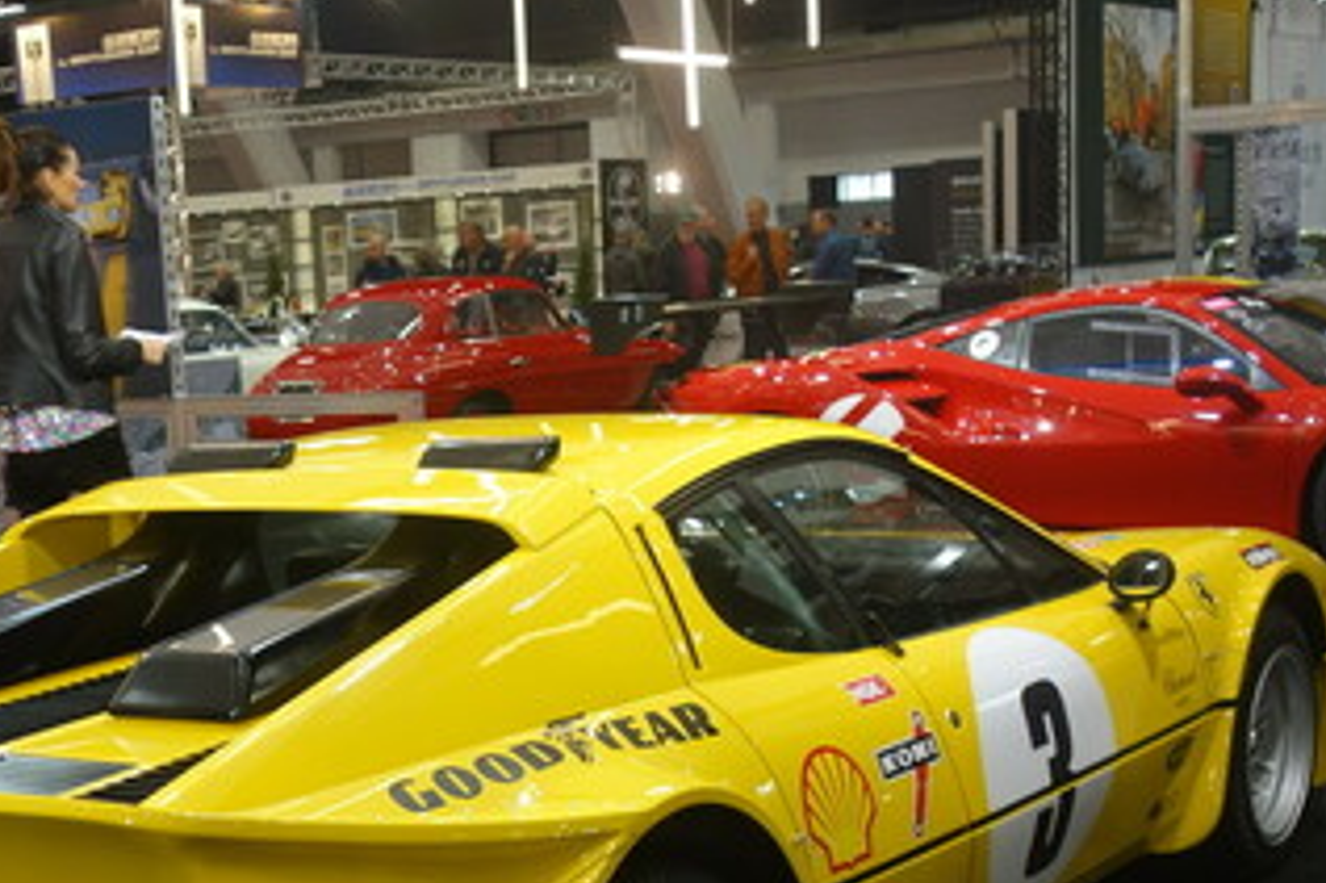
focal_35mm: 70
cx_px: 418
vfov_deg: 19.0
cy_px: 824
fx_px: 2577
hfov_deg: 28.6
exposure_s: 1/40
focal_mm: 13.58
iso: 250
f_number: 2.8
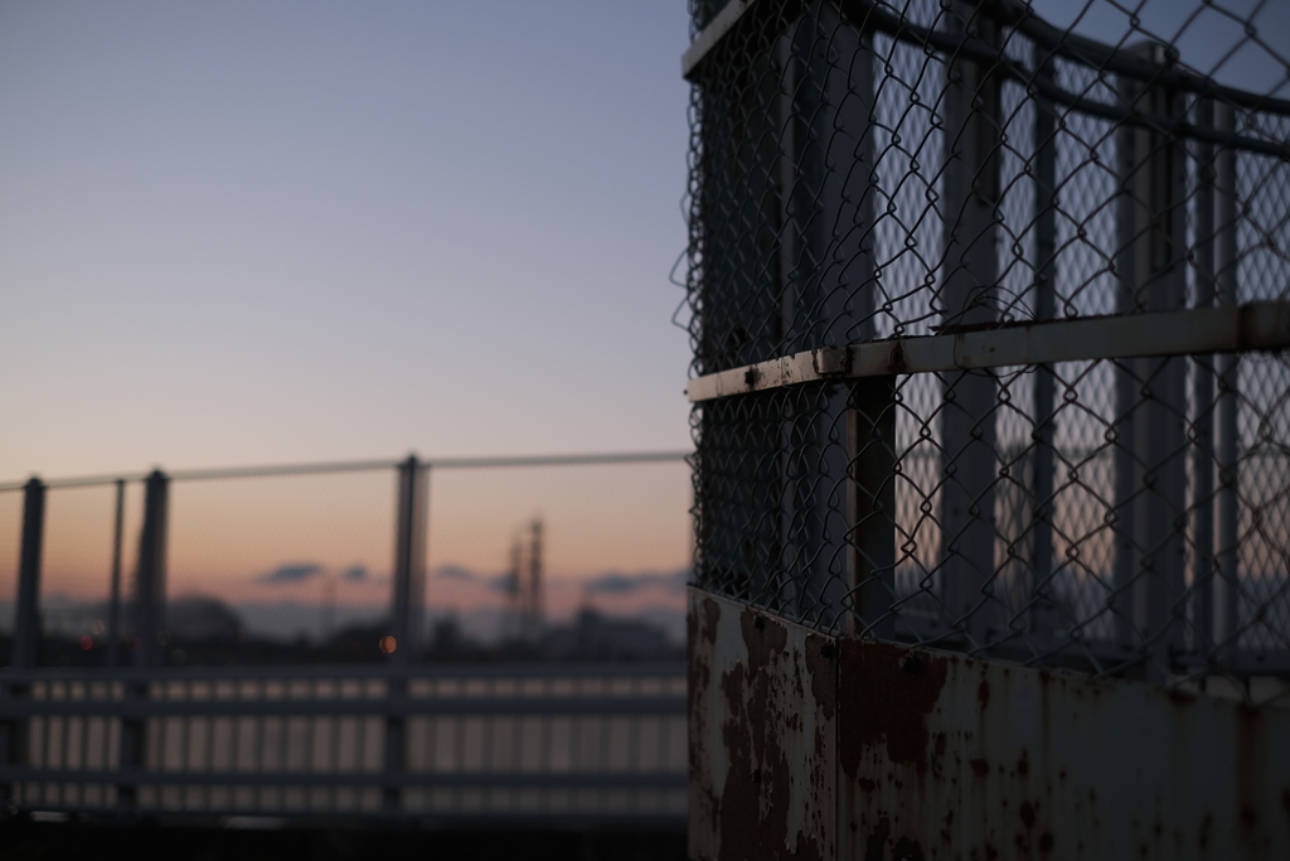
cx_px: 645
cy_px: 430
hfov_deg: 37.5
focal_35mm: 53
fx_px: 1899
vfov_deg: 25.5
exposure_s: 1/550
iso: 500
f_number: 2
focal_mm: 35
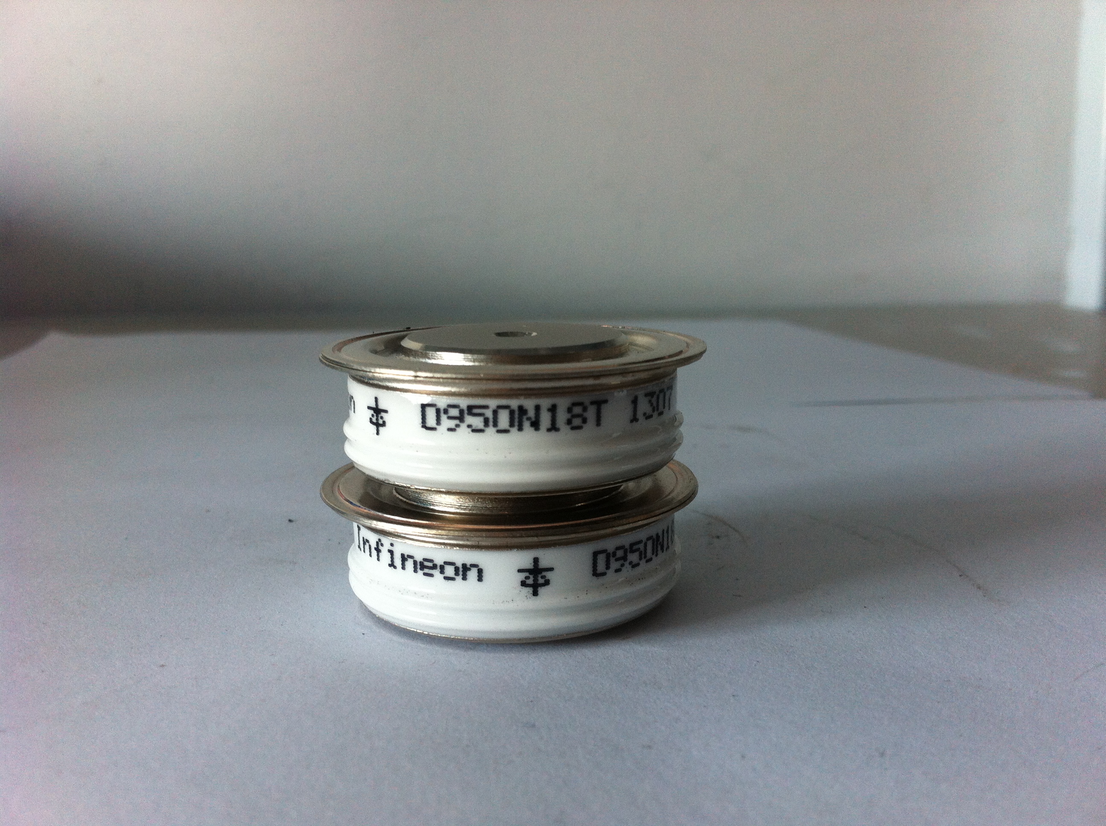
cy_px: 413
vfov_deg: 40.6
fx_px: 1117
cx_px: 553
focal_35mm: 35
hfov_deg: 52.7
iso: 80
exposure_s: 1/15
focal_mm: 3.85
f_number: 2.8
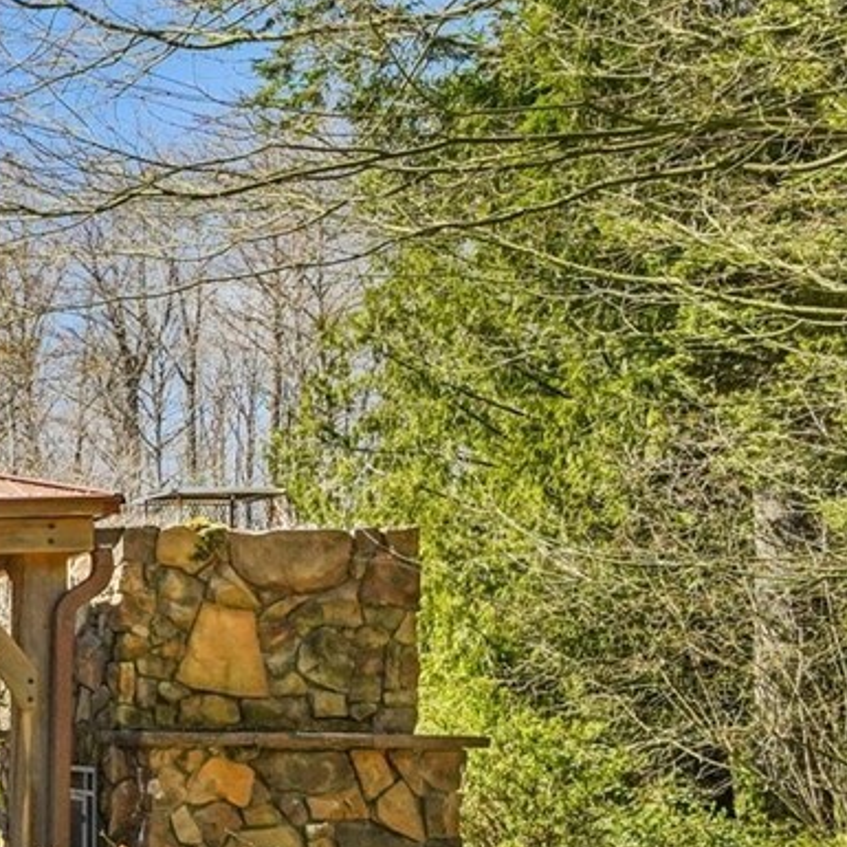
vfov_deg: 27.3
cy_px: 800
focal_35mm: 60
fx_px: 1661
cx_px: -872
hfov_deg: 18.3
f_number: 8
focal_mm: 16
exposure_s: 1/500
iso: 1600
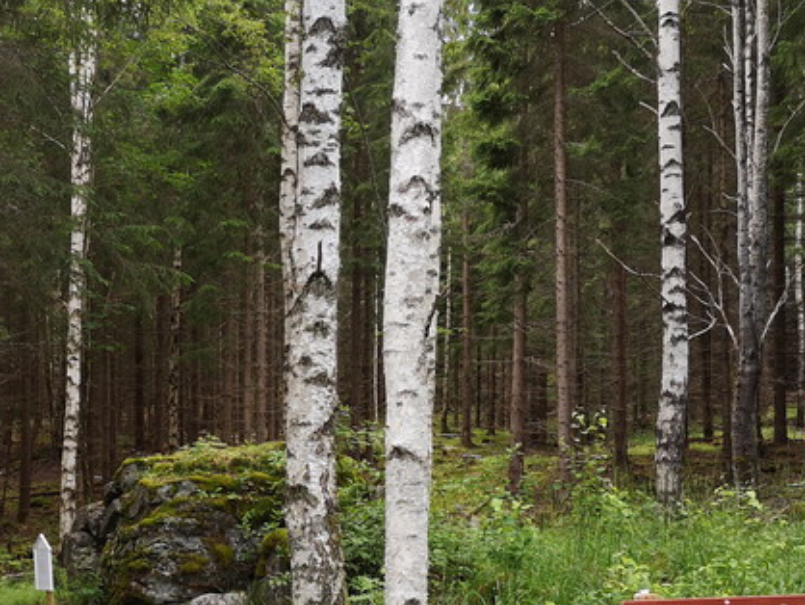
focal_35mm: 62
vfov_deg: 23.4
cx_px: 191
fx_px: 1443
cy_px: 449
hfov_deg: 30.6
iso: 50
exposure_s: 1/100
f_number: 1.8
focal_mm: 3.95
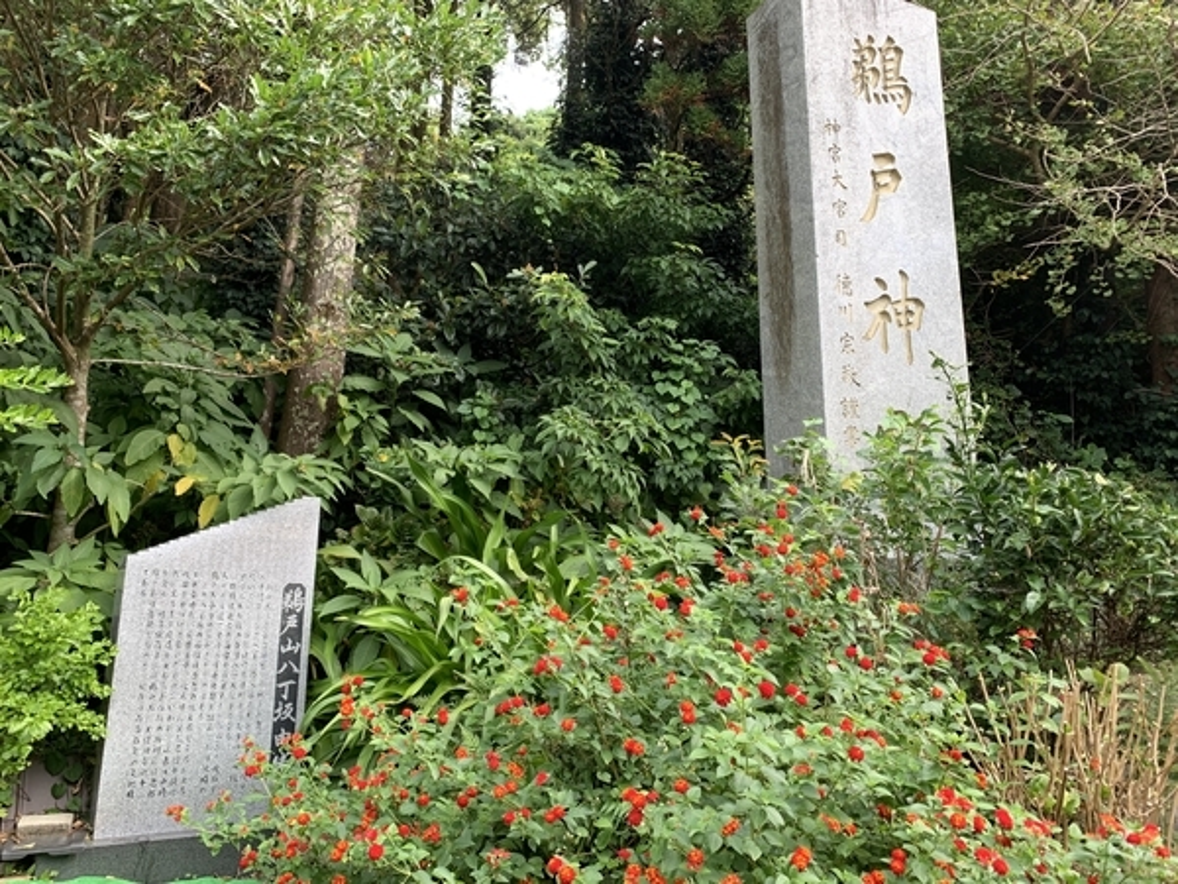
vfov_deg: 53.1
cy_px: 442
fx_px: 885
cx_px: 589
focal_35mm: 26
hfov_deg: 67.3
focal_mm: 4.25
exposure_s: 1/151
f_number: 1.8
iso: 25
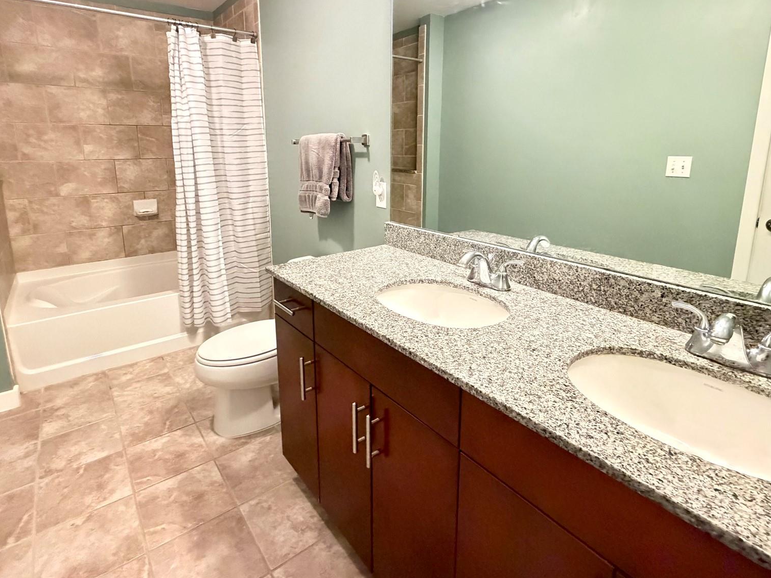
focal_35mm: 19
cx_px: 375
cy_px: 226
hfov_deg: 84.6
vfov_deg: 67.9
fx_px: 423
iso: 1250
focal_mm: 2.22
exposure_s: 1/60
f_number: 2.2
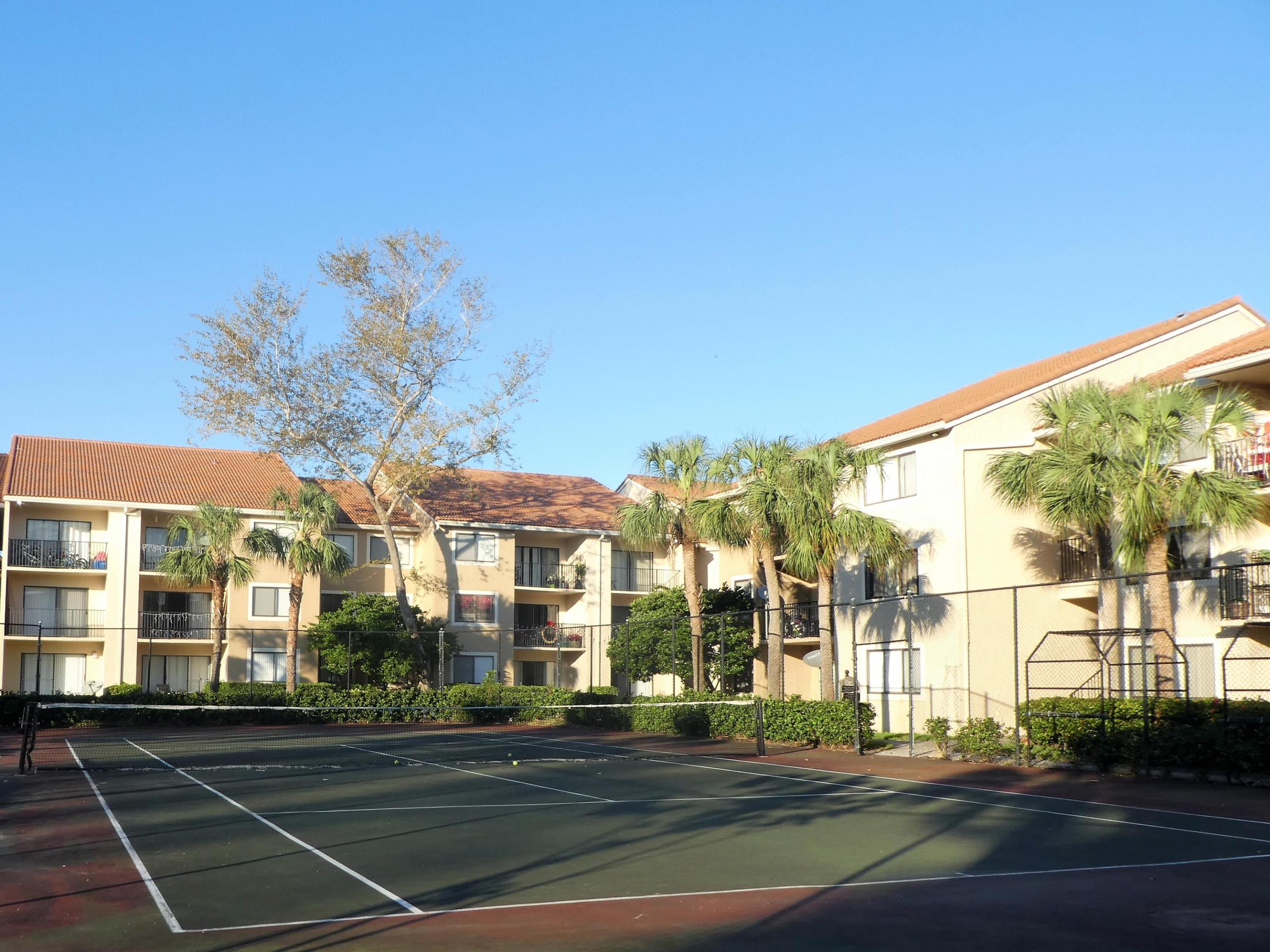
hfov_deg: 71.6
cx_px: 635
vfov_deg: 56.8
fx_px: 880
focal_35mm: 24
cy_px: 476
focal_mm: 4.3
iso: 80
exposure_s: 1/250
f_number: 4
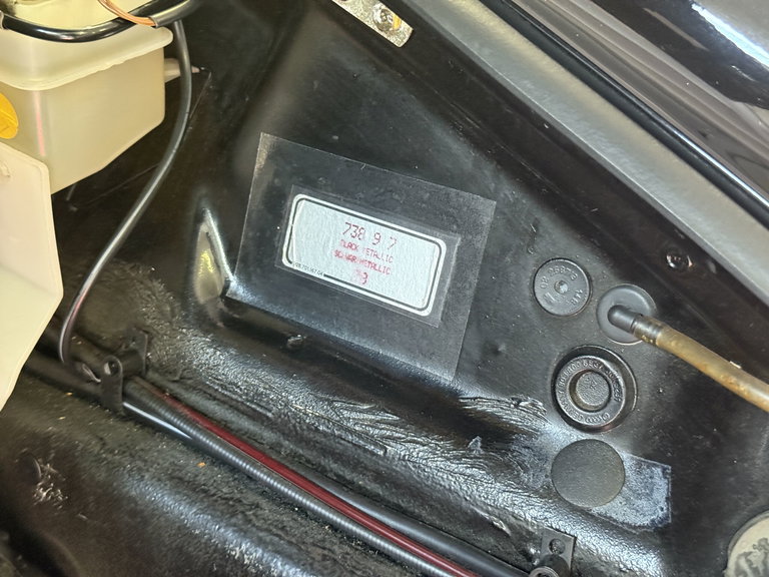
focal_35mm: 48
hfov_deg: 39.7
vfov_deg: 30.3
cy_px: 288
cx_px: 384
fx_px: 1066
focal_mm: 6.76
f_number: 1.78
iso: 500
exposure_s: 1/34
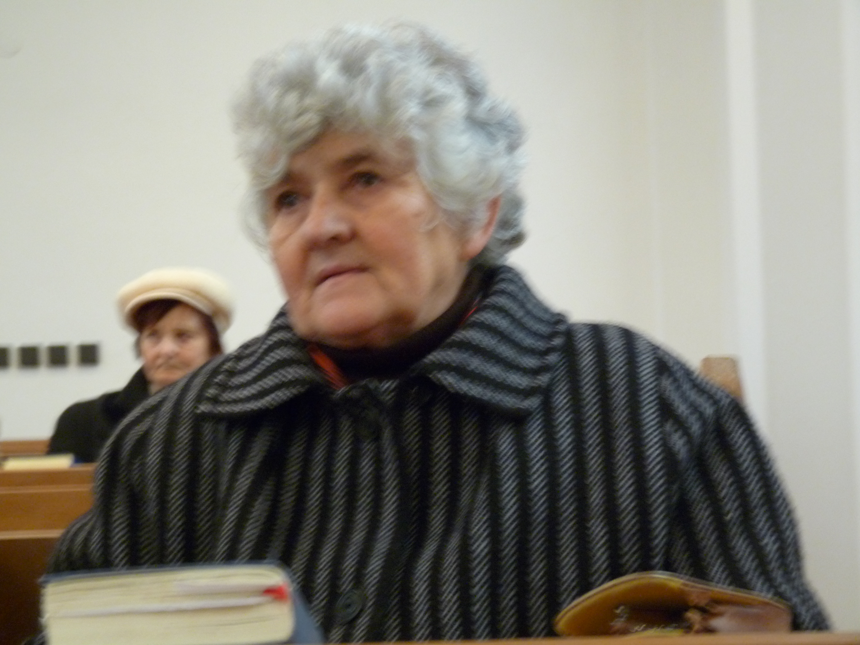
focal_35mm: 78
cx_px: 430
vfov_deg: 18.9
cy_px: 322
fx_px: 1938
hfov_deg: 25.0
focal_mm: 13.8
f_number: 3.4
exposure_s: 1/13
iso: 400
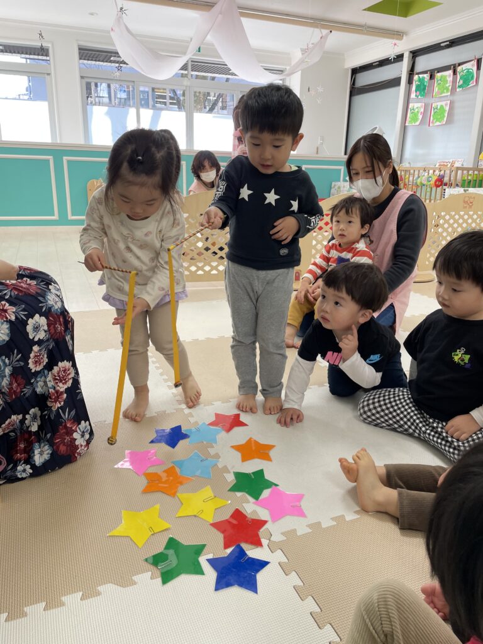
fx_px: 484
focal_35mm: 26
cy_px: 322
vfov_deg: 67.3
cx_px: 242
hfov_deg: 53.1
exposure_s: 1/121
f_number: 1.6
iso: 40
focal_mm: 4.2
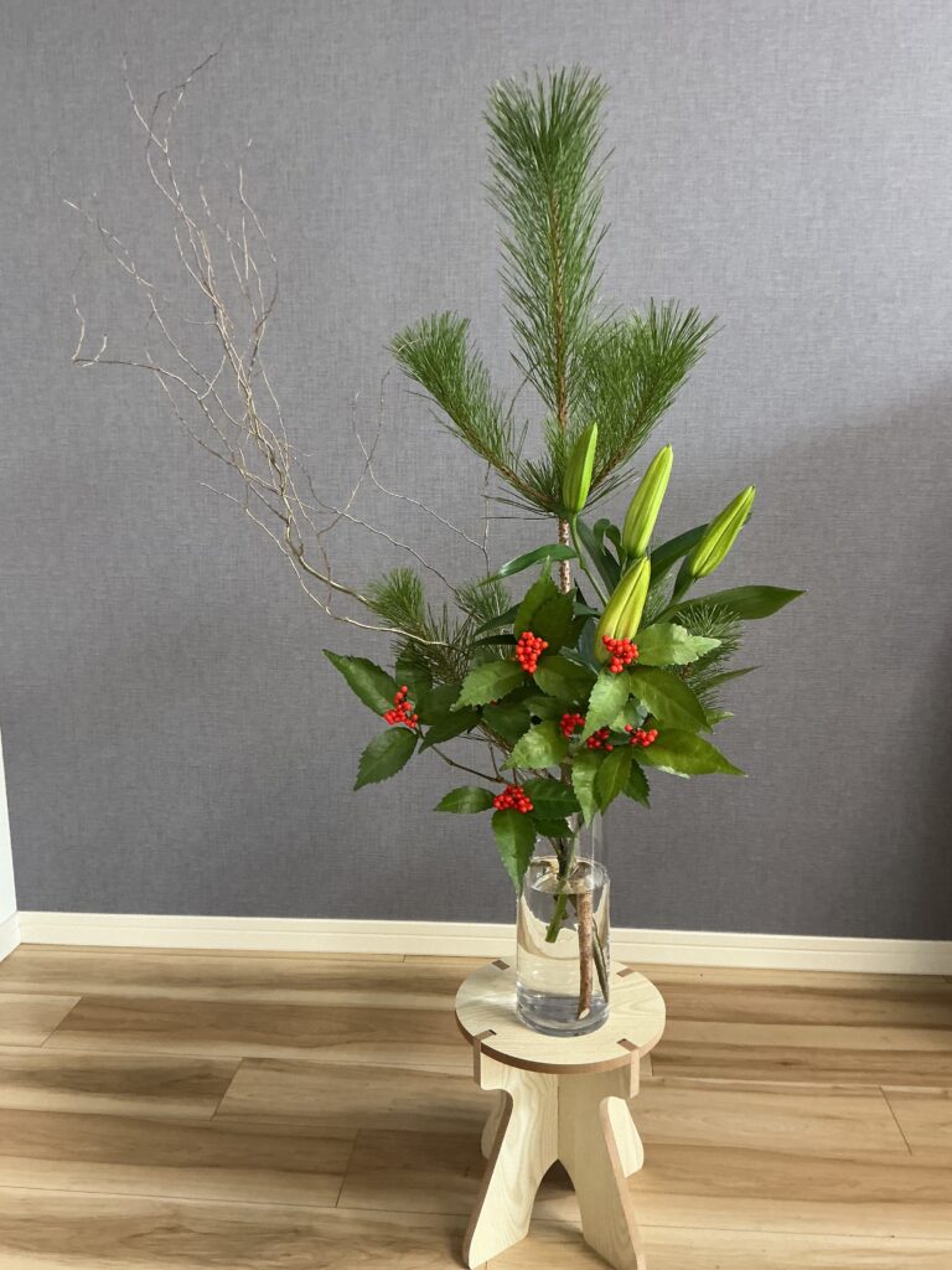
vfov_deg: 61.7
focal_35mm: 29
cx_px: 476
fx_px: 1063
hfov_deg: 48.2
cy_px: 635
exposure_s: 1/60
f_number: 1.8
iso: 125
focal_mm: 3
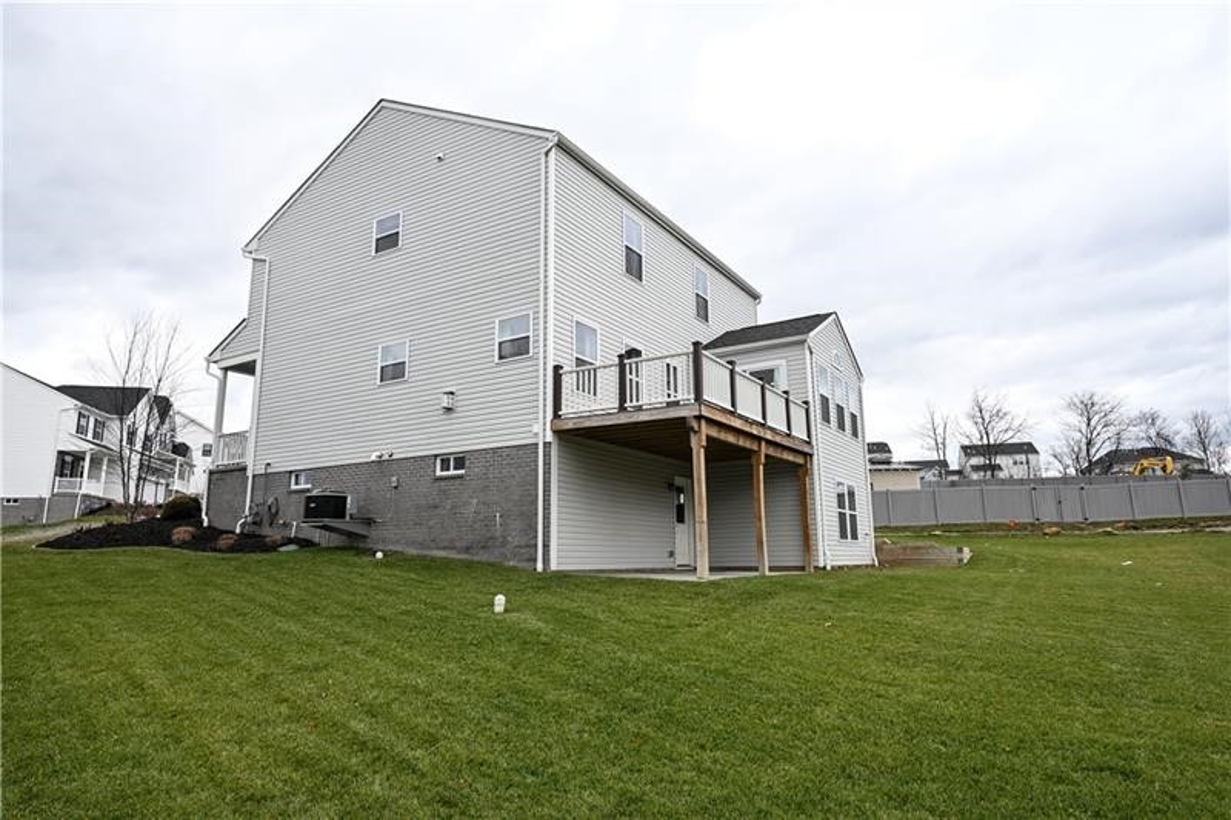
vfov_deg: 56.1
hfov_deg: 77.3
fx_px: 769
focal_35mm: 22
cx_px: 616
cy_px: 410
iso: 100
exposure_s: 1/60
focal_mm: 15
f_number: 6.3
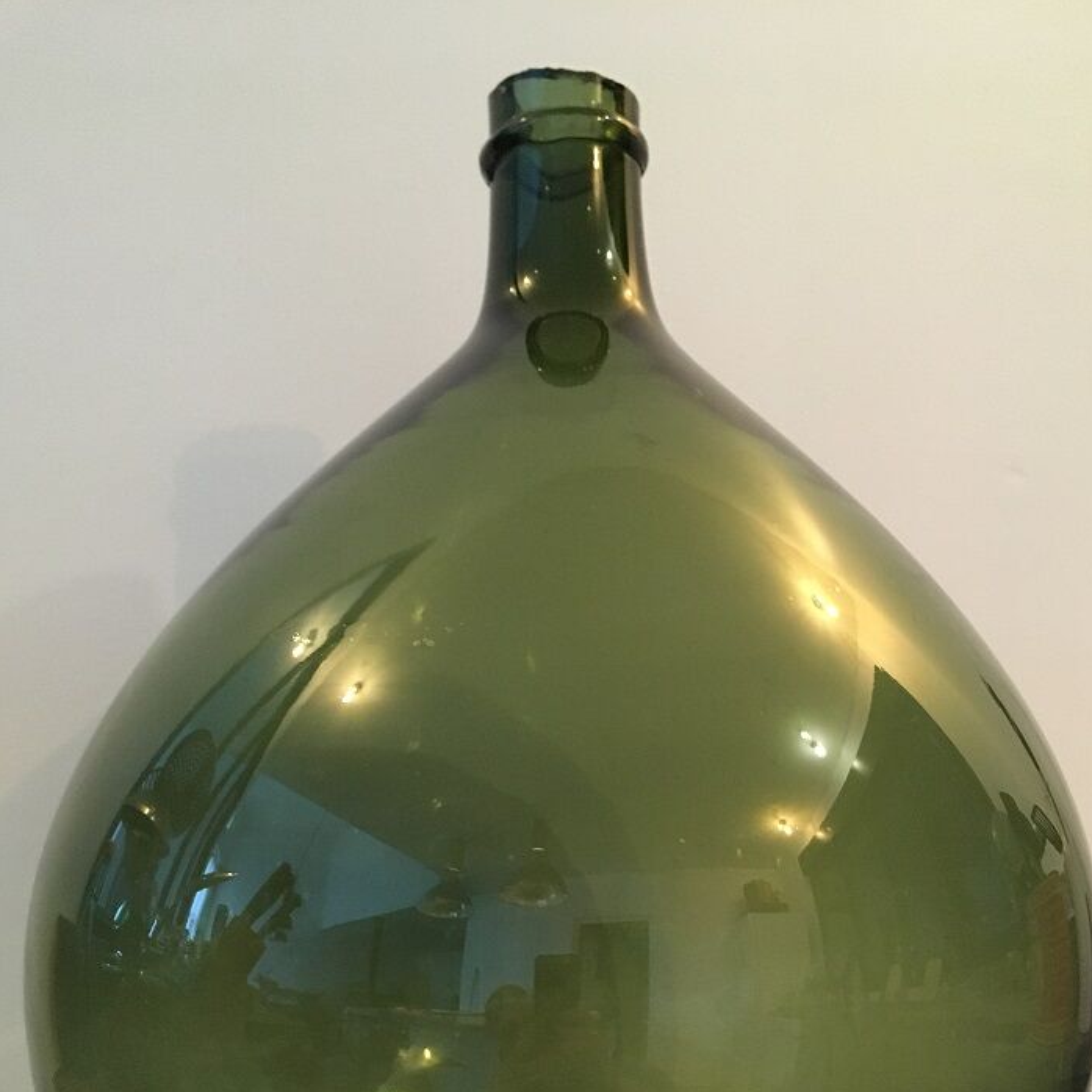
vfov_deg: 43.8
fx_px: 1321
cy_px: 784
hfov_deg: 44.9
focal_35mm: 37
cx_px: 563
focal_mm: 4.15
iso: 250
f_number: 2.2
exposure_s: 1/17
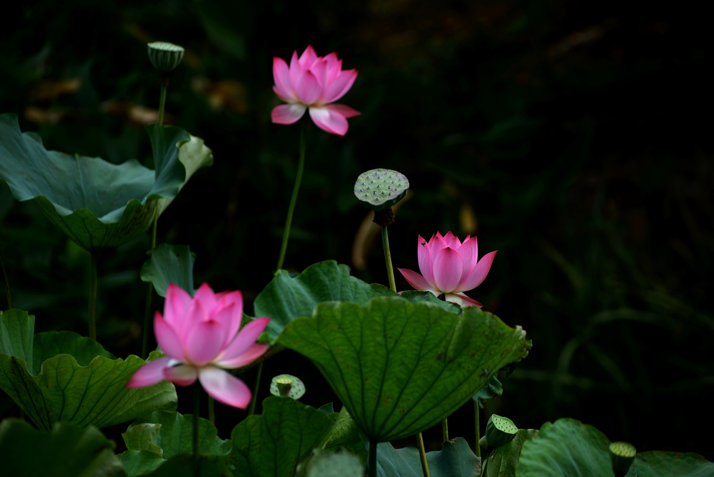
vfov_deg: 7.6
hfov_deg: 11.4
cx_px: 357
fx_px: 3571
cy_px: 238
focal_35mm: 180
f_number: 5.6
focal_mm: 180
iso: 100
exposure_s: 1/320
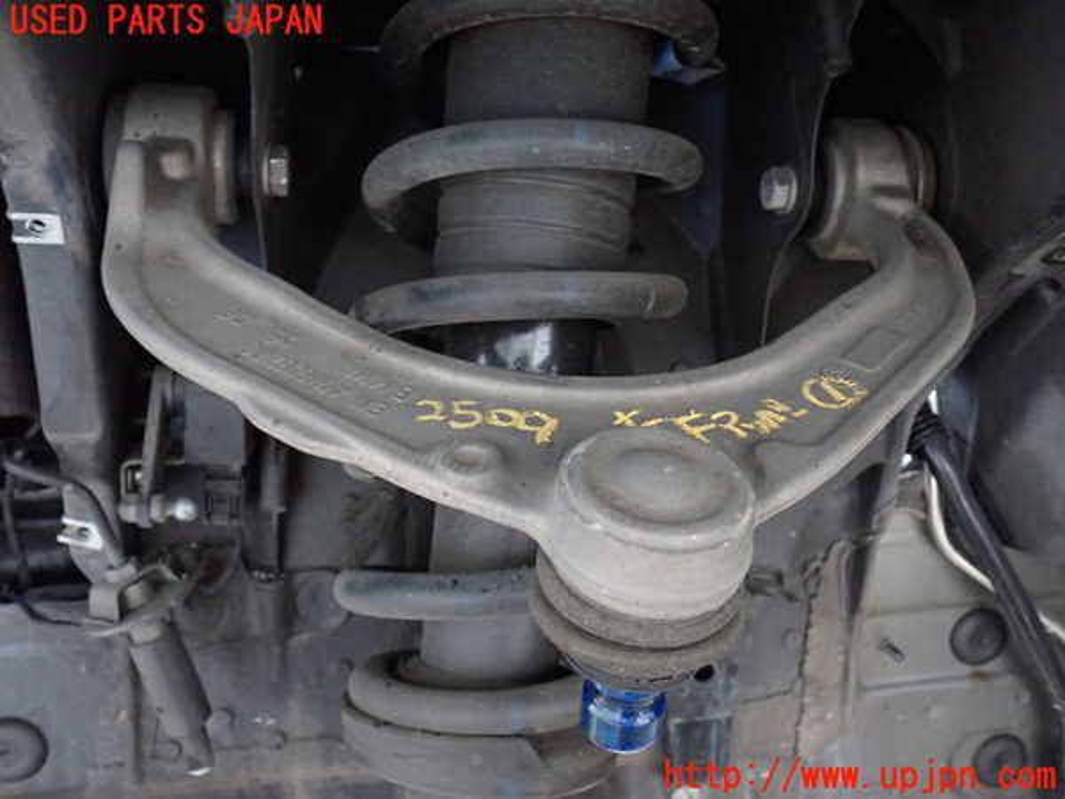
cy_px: 400
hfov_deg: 56.8
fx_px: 985
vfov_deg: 44.2
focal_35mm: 32
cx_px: 532
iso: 800
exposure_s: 1/15
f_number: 2.4
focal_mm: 5.79
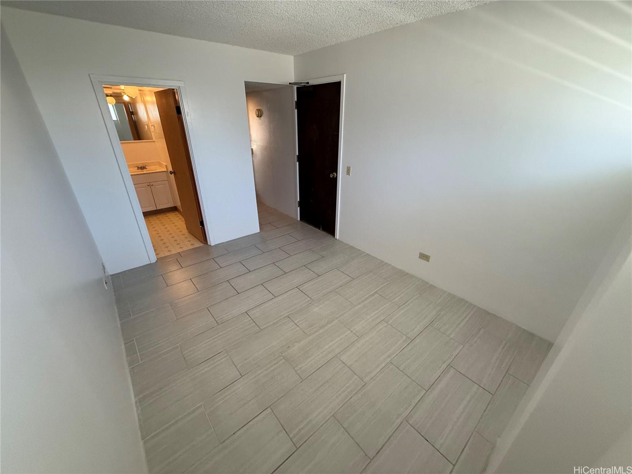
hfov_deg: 102.1
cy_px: 237
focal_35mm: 14
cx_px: 316
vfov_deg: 85.7
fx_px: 256
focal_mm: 2.22
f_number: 2.2
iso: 320
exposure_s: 1/120
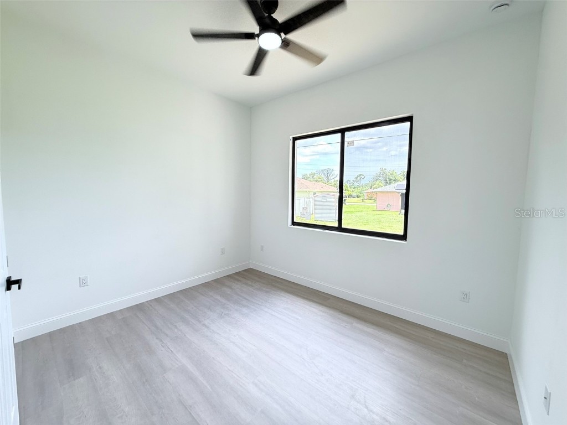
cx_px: 284
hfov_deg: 102.1
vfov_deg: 85.7
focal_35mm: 14
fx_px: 229
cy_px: 212
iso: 100
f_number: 2.2
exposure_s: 1/120
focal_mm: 2.22
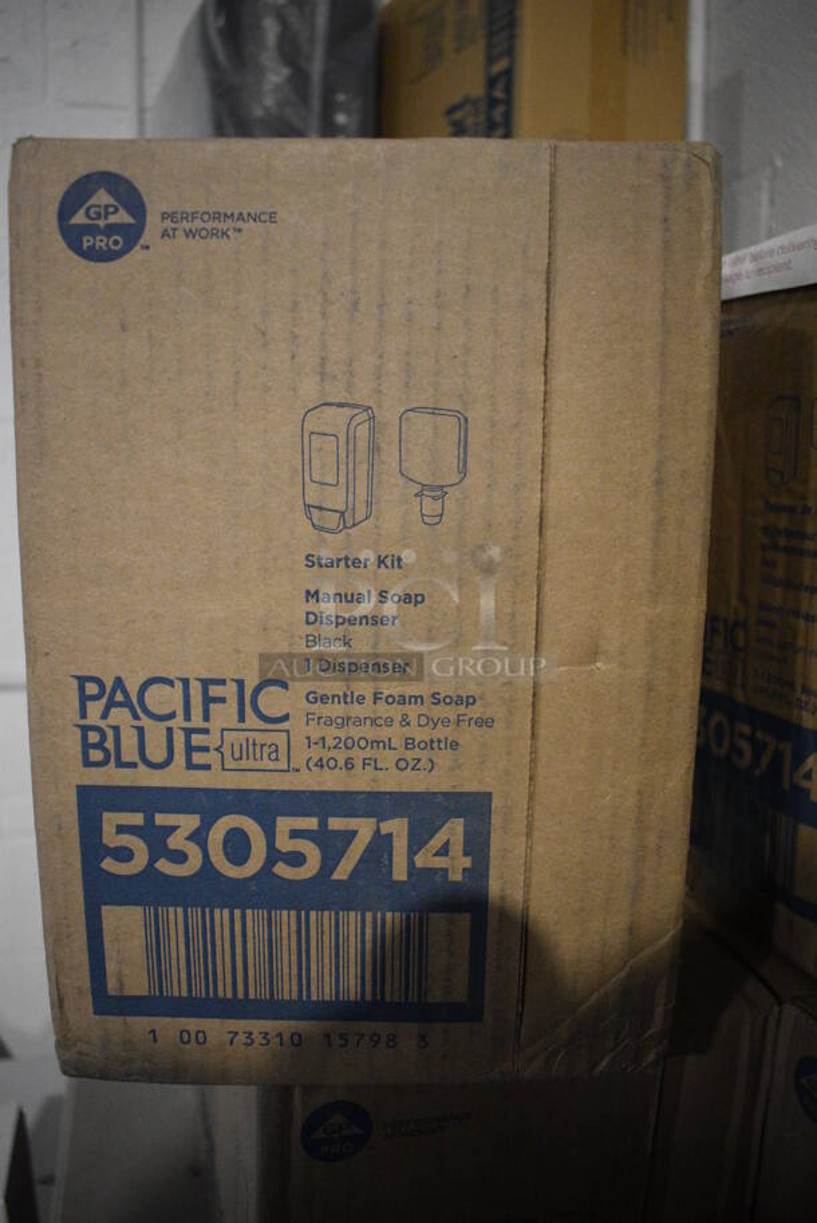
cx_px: 408
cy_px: 612
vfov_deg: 67.3
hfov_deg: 48.0
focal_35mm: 27
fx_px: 918
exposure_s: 1/125
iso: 3200
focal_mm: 18
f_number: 3.5
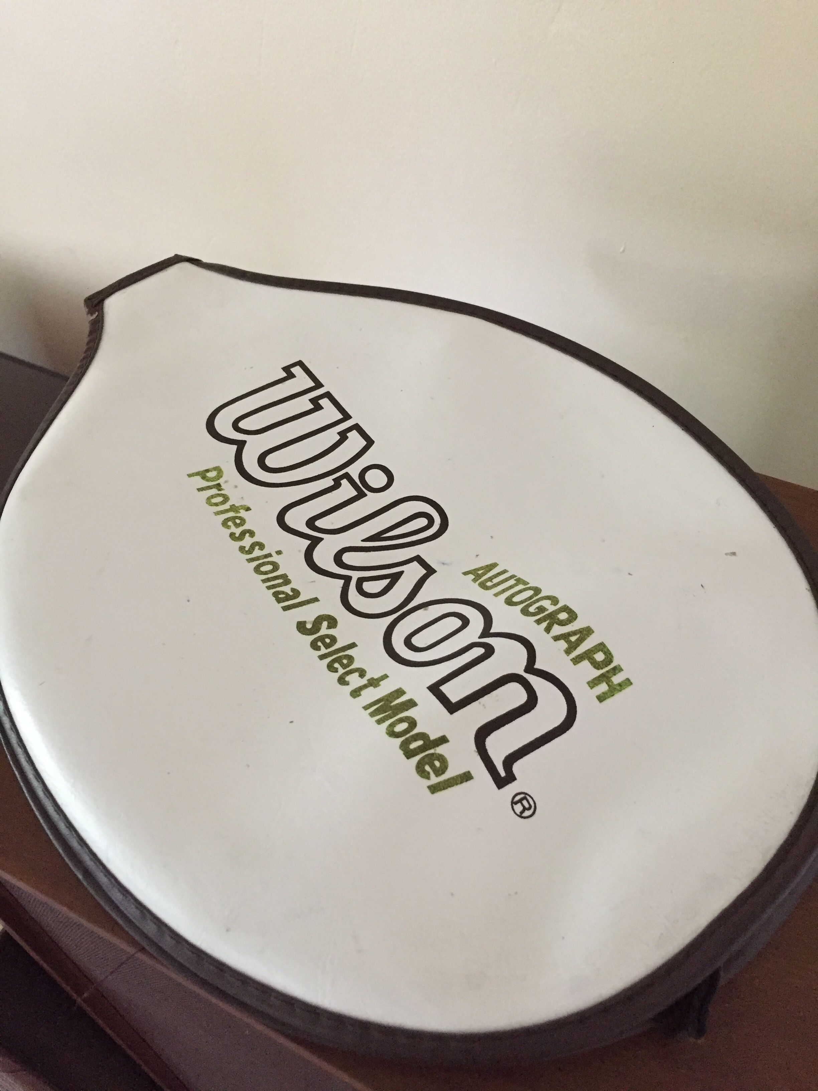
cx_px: 409
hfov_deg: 48.2
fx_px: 914
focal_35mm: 29
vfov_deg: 61.7
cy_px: 546
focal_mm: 4.15
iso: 250
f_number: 2.2
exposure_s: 1/25
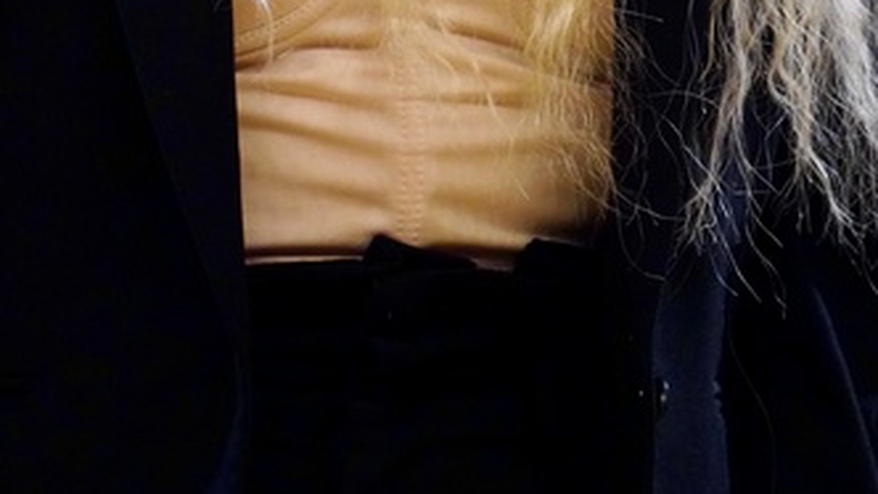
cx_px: 328
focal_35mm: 199
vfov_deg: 5.9
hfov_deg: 10.8
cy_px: -658
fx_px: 4634
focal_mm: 70
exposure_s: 1/100
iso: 3200
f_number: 5.6
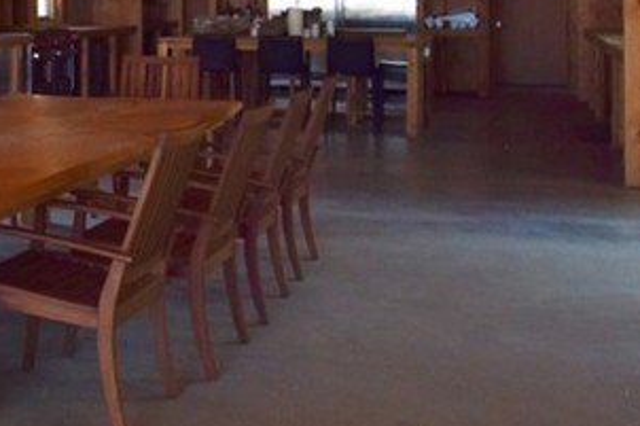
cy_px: -23
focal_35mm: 61
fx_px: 1084
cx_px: -210
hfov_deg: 27.1
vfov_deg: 21.3
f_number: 7.1
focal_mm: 12
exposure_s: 1/200
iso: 400
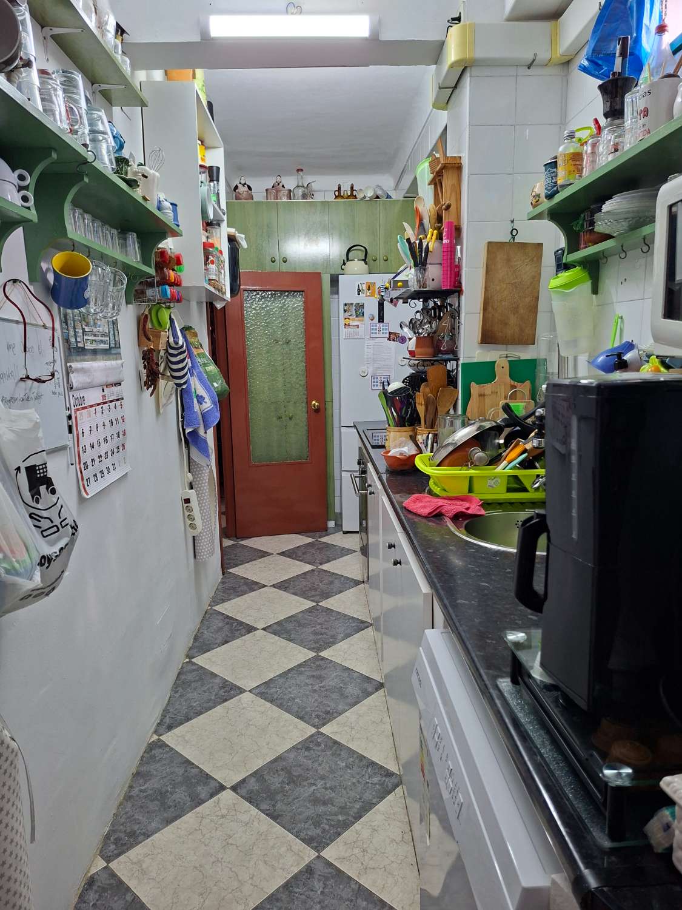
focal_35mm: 23
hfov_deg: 58.9
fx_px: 604
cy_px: 455
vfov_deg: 73.9
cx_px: 341
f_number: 1.8
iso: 250
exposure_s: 1/100
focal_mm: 5.54
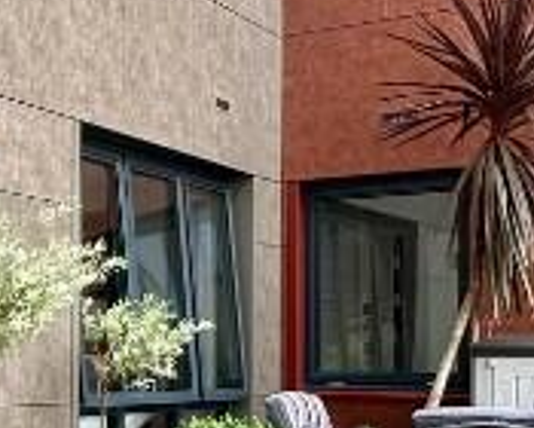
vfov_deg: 19.0
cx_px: -223
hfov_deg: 20.9
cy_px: 342
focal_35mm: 80
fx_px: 1264
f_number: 2.2
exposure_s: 1/101
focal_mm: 2.22
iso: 40
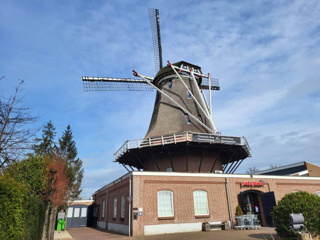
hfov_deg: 67.3
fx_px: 240
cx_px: 160
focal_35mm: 26
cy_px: 120
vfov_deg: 53.1
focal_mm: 5.4
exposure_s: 1/2897
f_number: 1.8
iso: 40
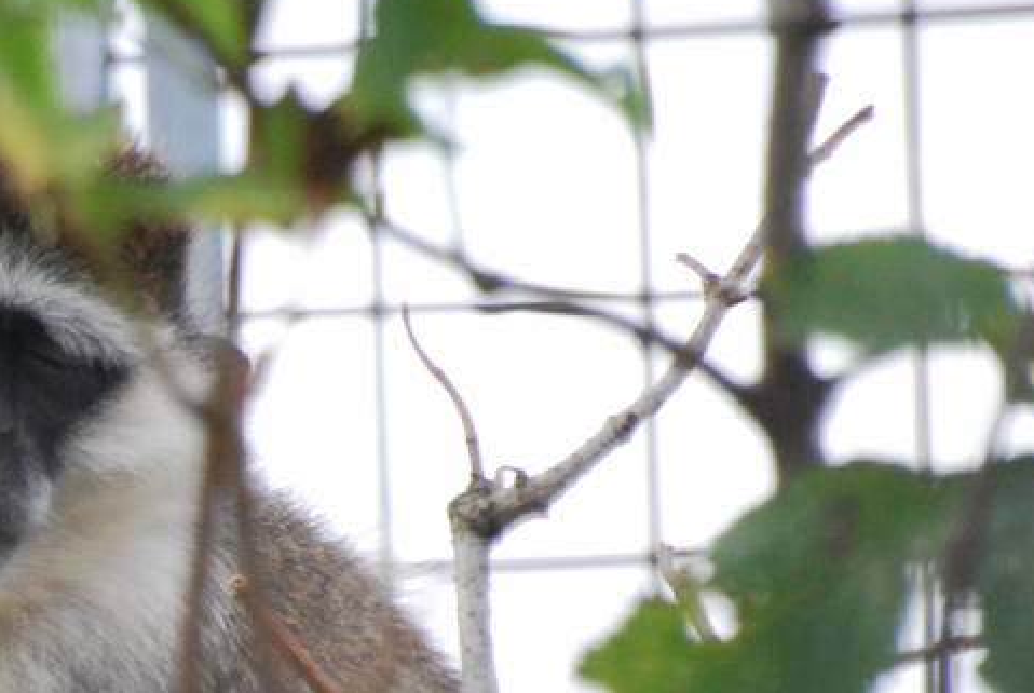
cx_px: -661
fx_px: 43236
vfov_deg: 0.9
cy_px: 642
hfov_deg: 1.4
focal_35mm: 1503
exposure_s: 1/500
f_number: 5.6
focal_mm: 300
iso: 720
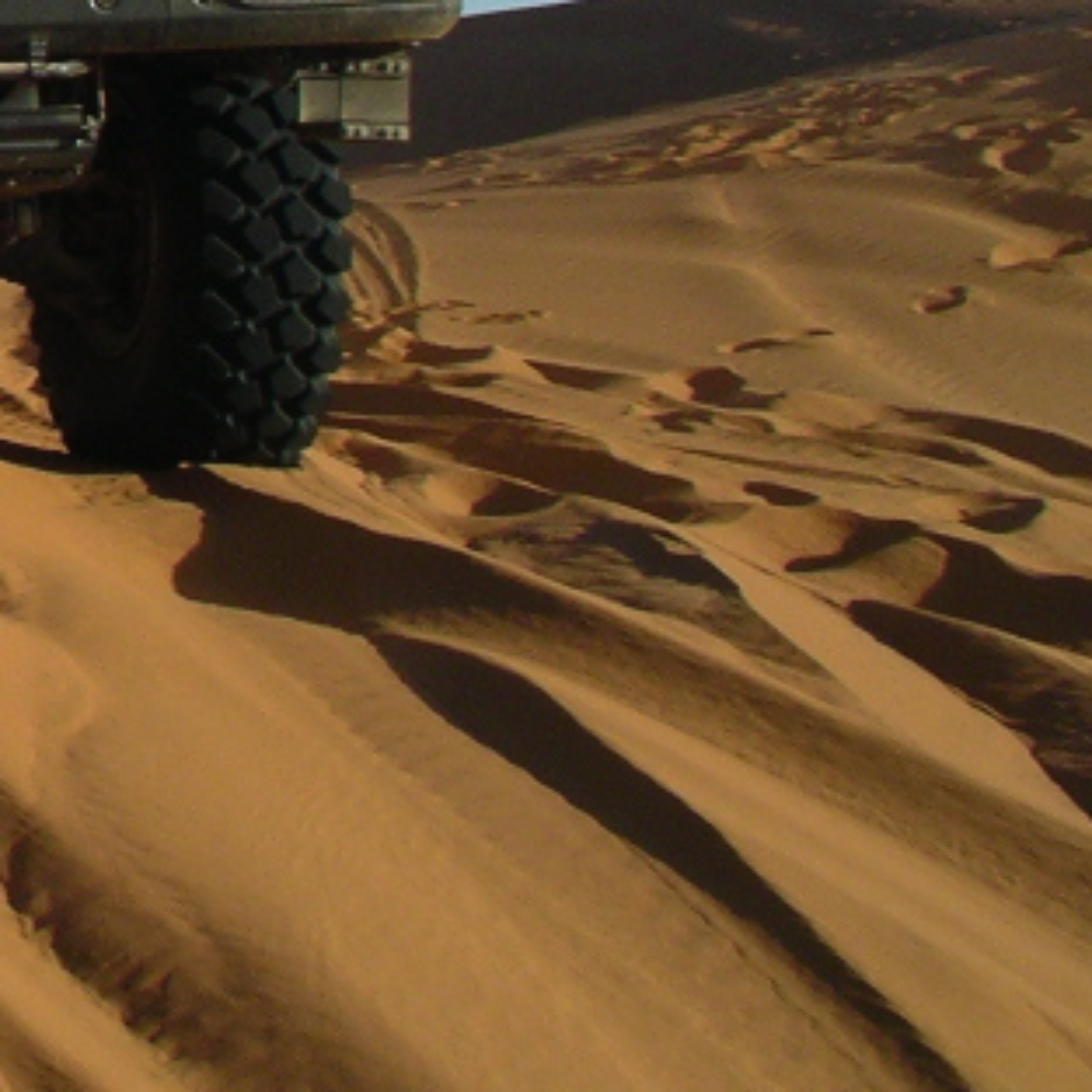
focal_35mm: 107
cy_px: -119
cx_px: -631
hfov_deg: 14.9
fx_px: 3819
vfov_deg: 15.8
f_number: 6.9
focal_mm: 5.7
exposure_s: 1/160
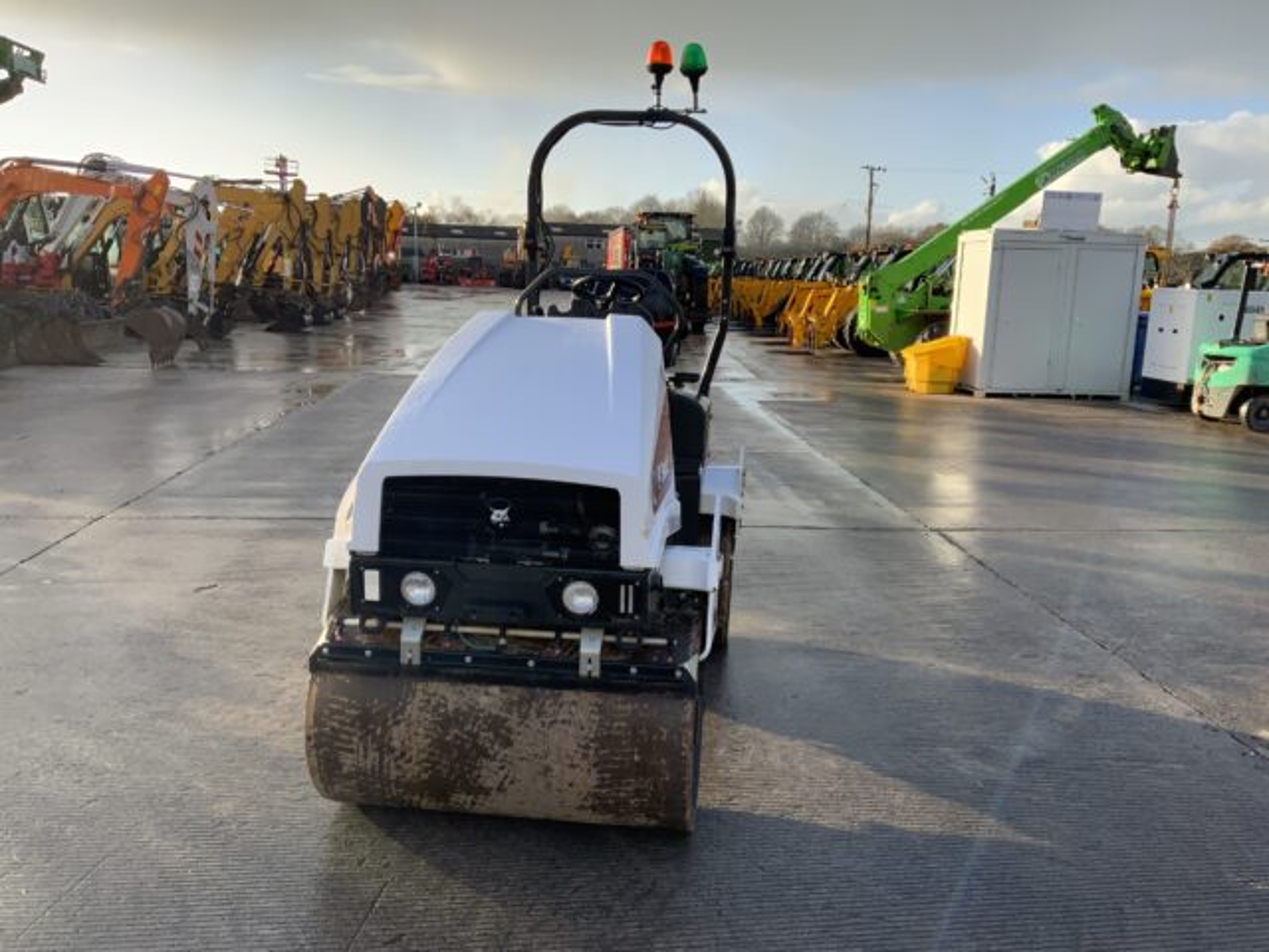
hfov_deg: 61.7
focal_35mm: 29
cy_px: 476
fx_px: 1063
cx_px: 634
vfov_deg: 48.2
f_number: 1.8
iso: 16
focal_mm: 3
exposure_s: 1/524
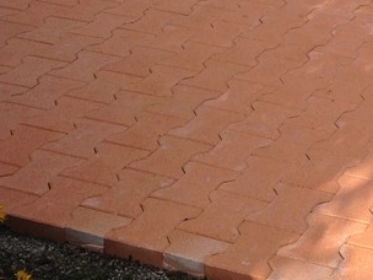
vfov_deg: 13.0
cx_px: 415
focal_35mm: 111
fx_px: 1196
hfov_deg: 17.1
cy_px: -55
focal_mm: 4.12
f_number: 2.4
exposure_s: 1/985
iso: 50
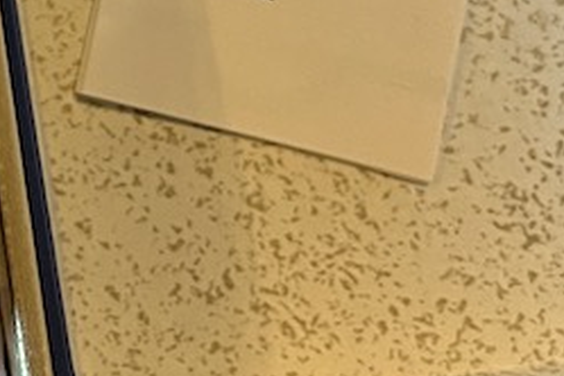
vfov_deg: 9.9
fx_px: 1927
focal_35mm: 123
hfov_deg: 15.9
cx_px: -131
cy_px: -498
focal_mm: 5.1
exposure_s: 1/50
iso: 100
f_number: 1.6
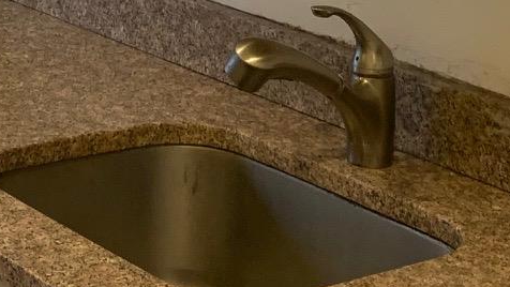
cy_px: -305
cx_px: 88
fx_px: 1623
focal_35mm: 120
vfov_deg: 9.4
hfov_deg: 17.7
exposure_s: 1/60
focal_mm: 4.25
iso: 125
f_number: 1.8
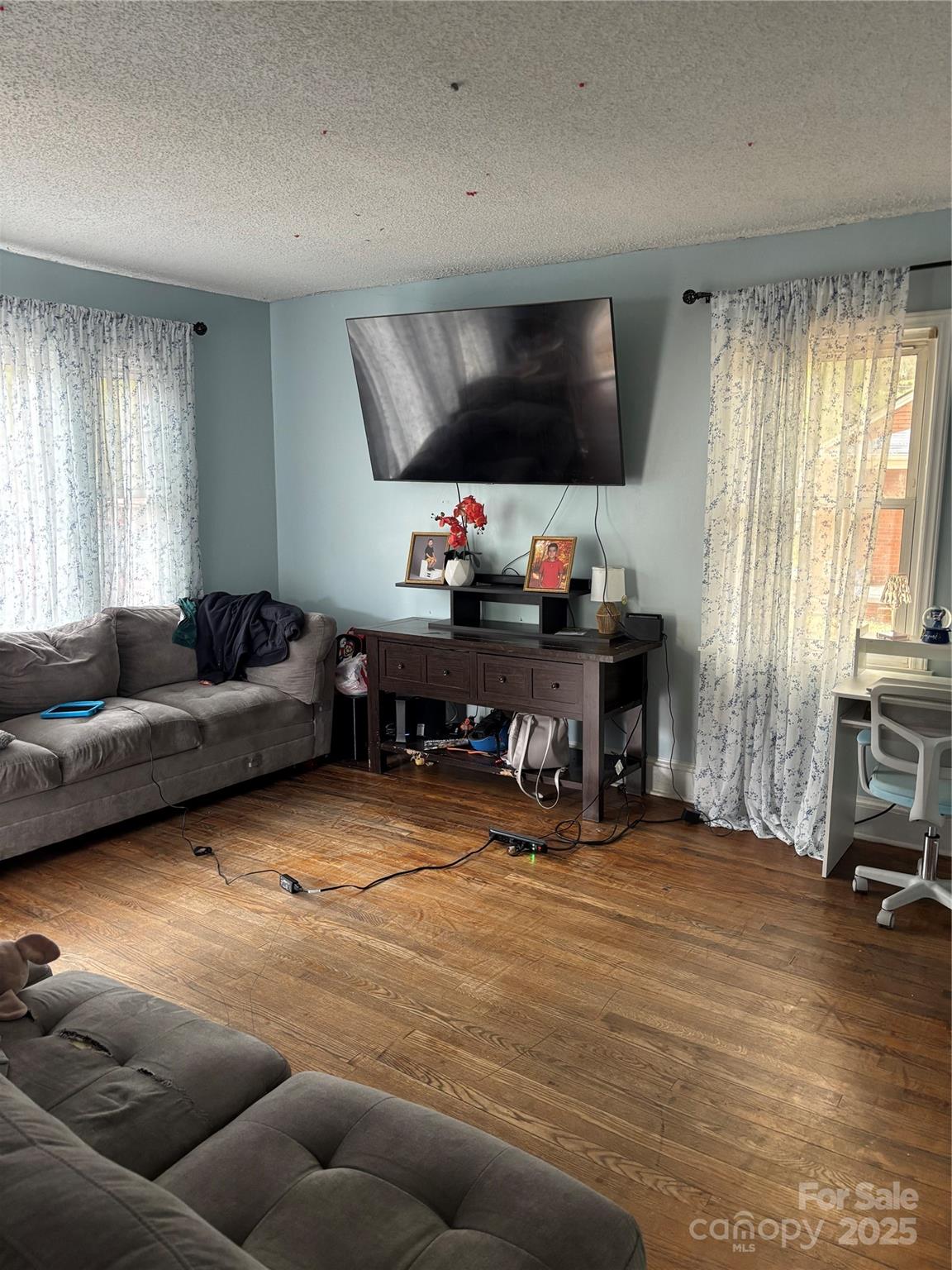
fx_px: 953
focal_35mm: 26
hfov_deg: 53.1
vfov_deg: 67.3
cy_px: 635
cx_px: 476
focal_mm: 5.96
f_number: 1.6
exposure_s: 1/60
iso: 250
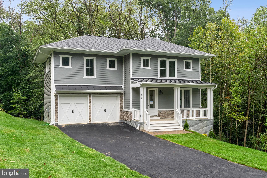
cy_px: 89
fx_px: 248
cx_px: 134
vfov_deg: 39.4
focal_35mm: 34
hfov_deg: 56.5
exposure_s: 1/100
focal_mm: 33.5
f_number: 8
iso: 400
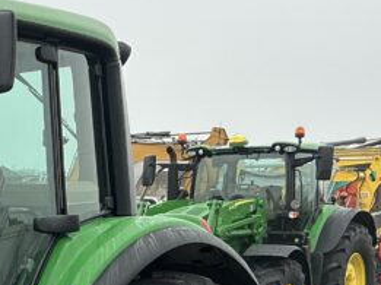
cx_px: -152
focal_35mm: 110
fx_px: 1209
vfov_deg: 13.0
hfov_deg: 16.6
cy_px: 377
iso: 25
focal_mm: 3
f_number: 1.8
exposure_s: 1/303
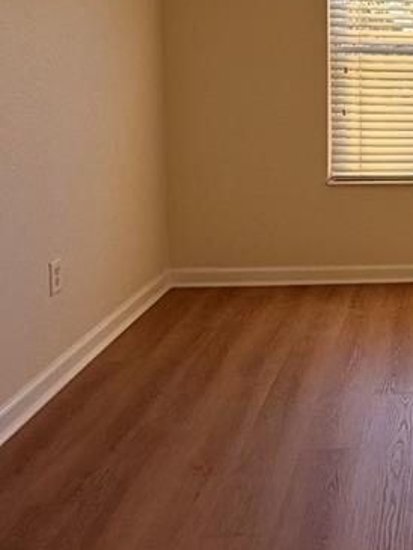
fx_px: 731
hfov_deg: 26.8
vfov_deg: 39.7
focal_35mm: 46
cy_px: 116
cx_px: 534
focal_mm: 2.22
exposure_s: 1/121
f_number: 2.2
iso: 125
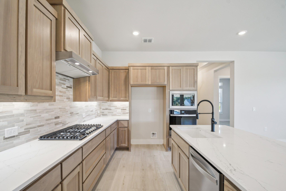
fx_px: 119
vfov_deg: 77.3
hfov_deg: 100.4
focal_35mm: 15
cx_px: 143
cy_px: 96
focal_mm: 10
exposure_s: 1/20
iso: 400
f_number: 8
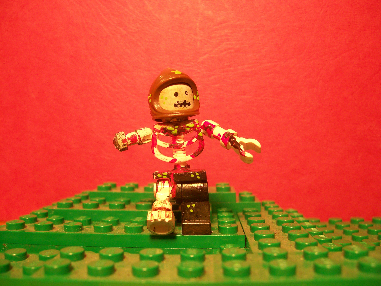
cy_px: 143
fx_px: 385
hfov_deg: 52.6
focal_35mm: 35
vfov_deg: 40.7
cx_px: 190
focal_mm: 5.8
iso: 160
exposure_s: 1/23
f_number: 2.8
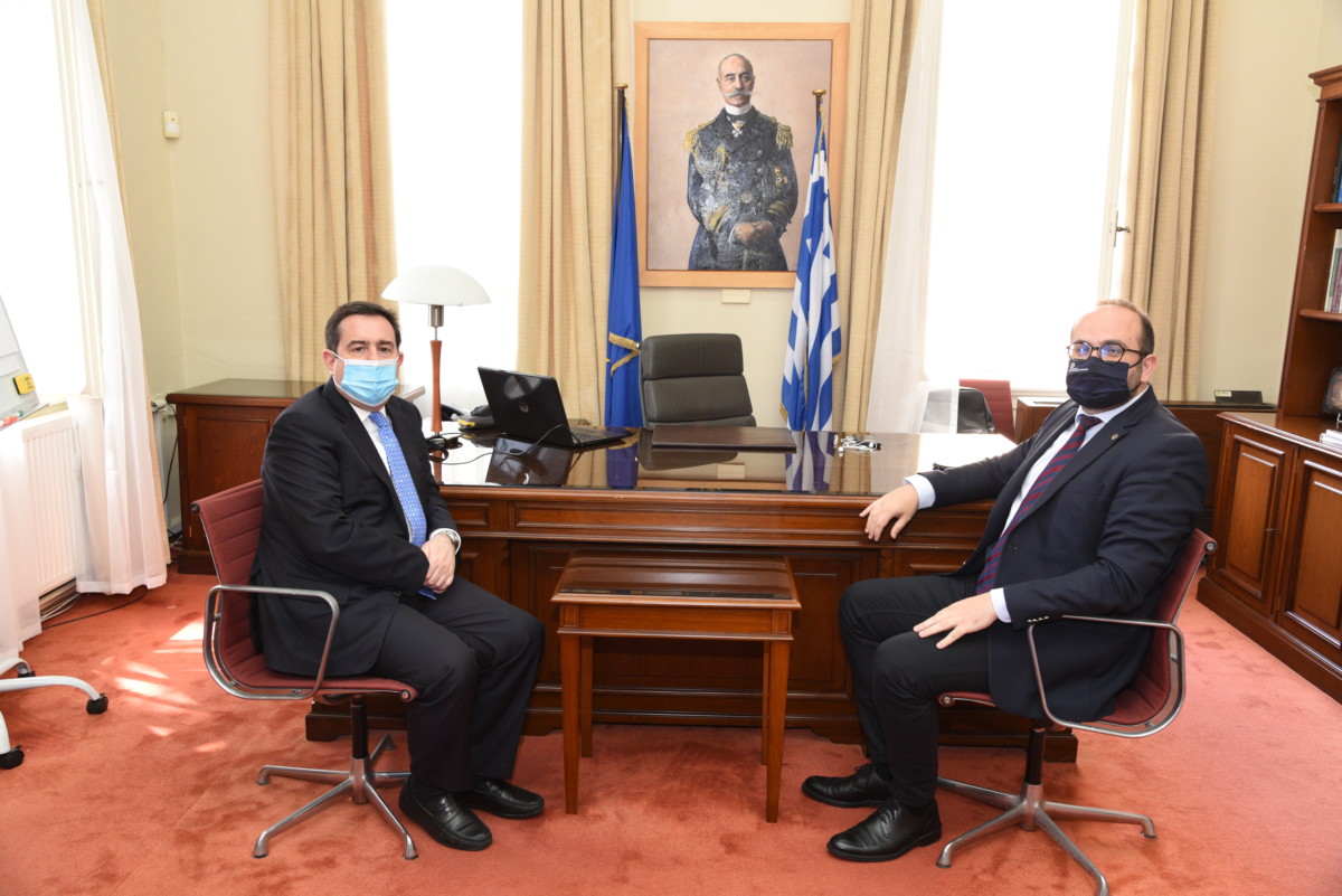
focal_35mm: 30
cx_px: 671
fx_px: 1119
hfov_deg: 61.9
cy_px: 448
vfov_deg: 43.6
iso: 1250
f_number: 6.3
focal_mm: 30
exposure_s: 1/60
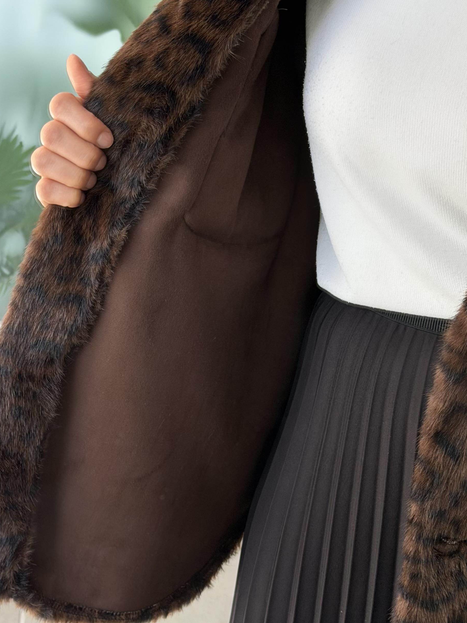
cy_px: 334
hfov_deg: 18.3
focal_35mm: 80
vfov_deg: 24.4
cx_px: 98
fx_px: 1439
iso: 50
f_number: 1.78
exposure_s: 1/182
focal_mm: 6.76
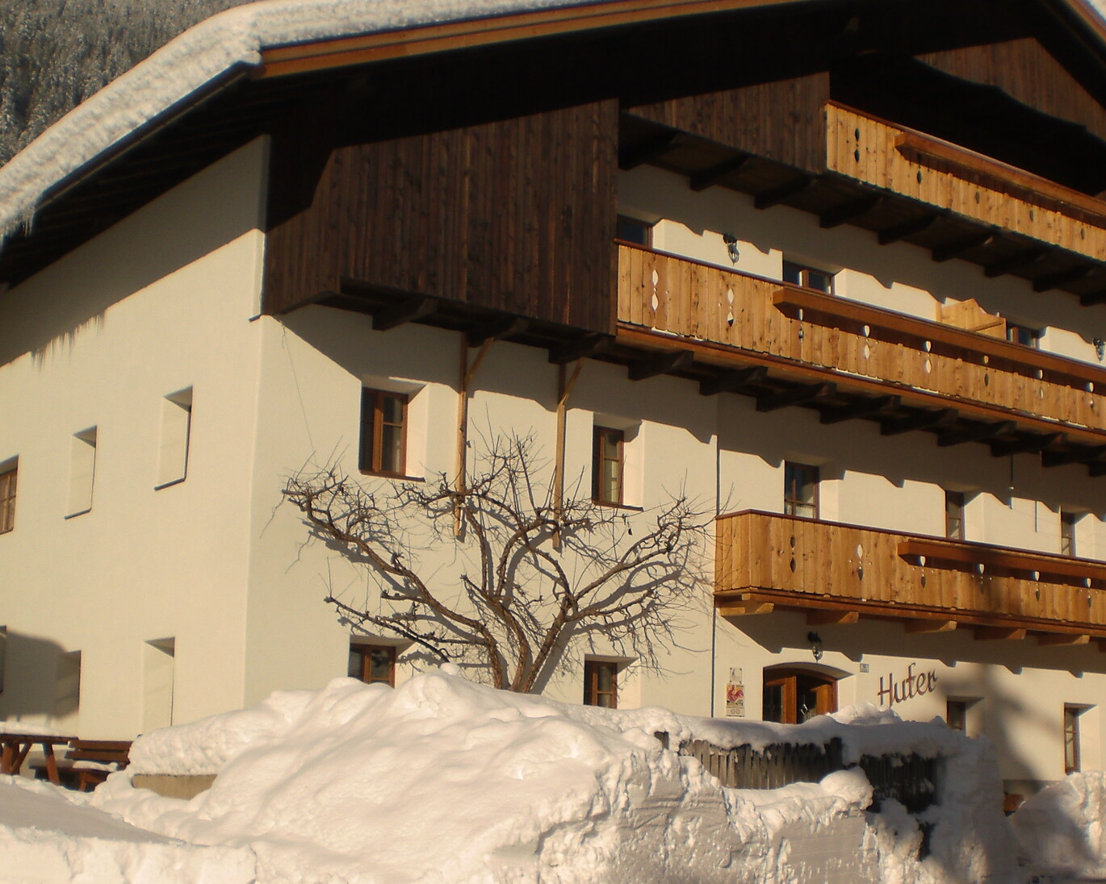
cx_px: 736
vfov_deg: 29.1
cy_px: 487
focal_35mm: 52
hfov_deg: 35.6
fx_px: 1702
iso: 50
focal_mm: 6.3
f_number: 4.4
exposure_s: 1/1250
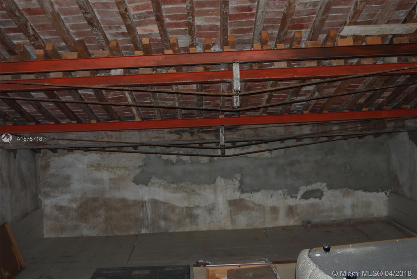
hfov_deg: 46.4
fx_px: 487
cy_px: 140
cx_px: 208
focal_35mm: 42
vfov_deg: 32.0
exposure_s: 1/60
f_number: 3.5
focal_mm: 28
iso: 200
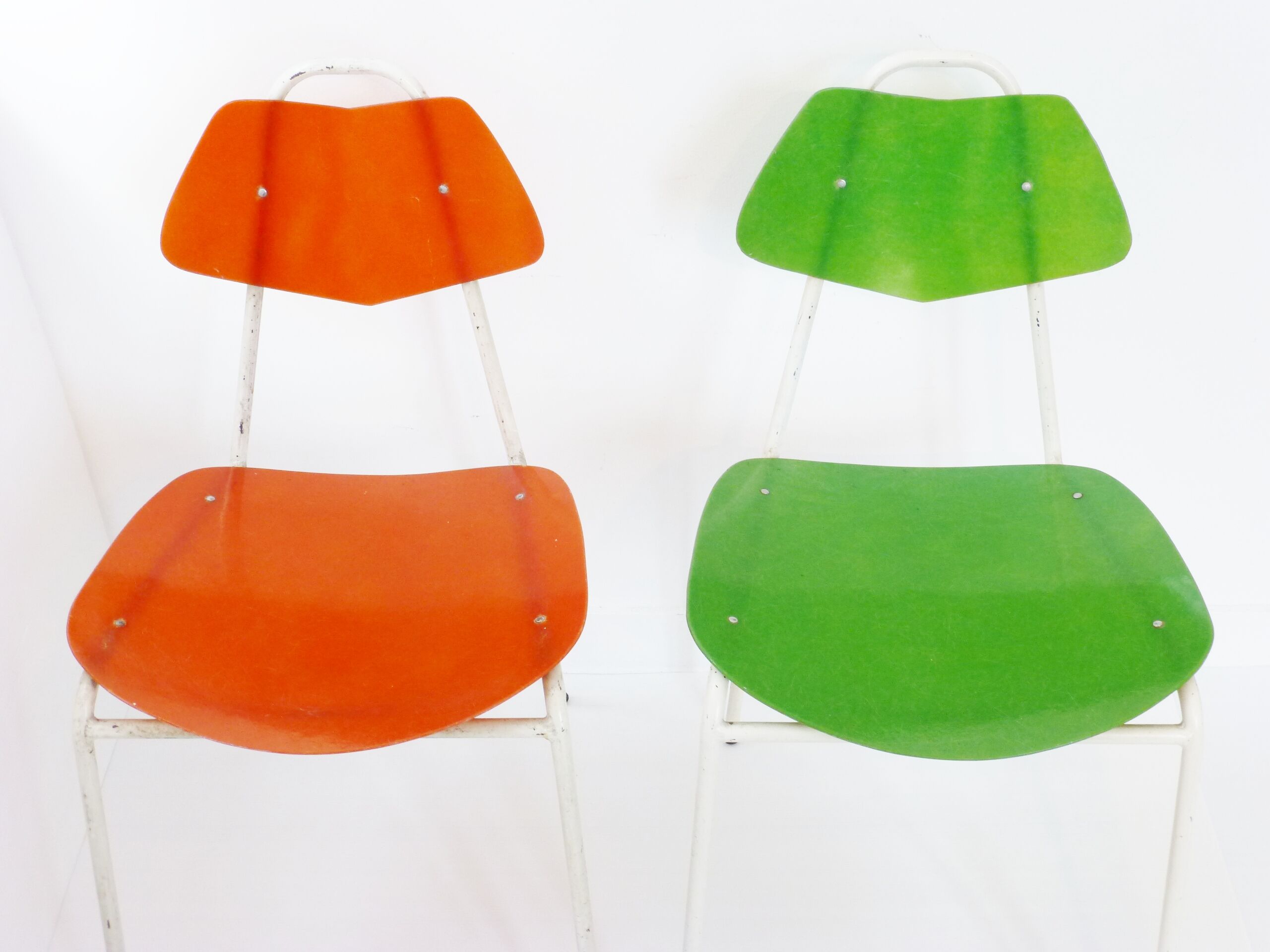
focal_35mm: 47
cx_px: 635
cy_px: 476
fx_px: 1724
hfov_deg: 40.4
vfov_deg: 30.9
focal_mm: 8.5
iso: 125
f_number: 4.2
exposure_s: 1/60
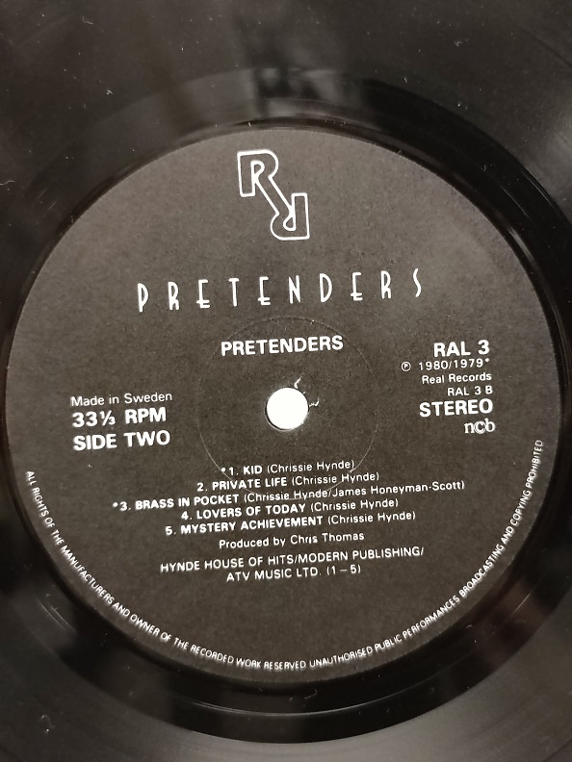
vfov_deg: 39.7
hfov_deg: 30.3
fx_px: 1058
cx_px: 286
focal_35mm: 48
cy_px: 381
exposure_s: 1/60
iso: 1803
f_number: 1.69
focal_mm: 6.72
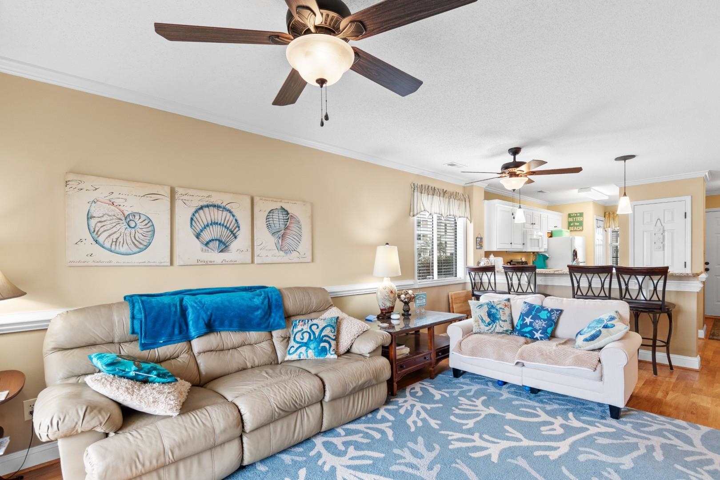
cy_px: 240
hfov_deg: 100.4
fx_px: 300
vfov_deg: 77.3
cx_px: 360
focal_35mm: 15
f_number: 4.5
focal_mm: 10
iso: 100
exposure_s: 1/8
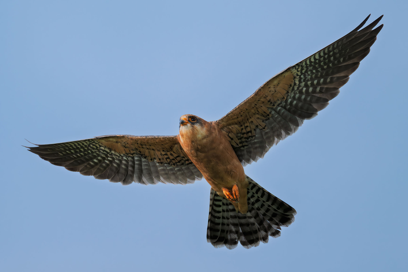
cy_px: 136
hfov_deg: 2.6
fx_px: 9066
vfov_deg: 1.7
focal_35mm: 800
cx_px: 204
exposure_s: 1/3200
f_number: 7.1
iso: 450
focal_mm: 800
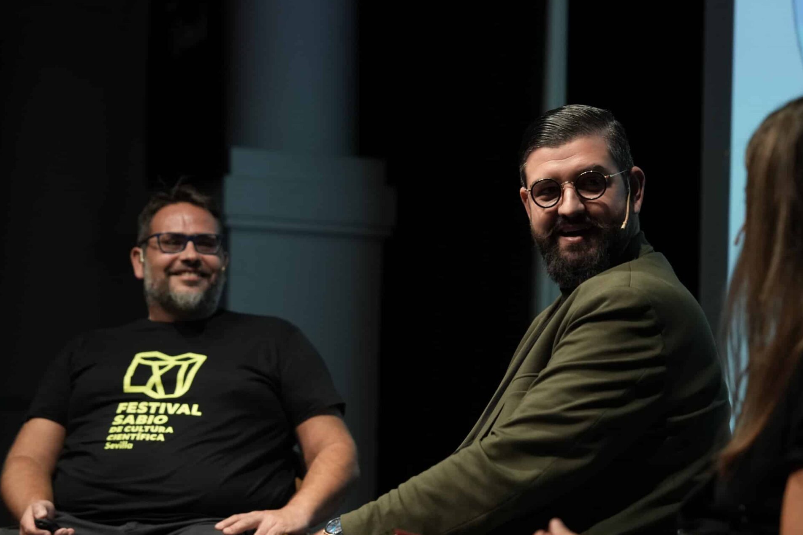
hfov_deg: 19.3
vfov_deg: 12.9
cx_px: 402
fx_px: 2364
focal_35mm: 106
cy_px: 268
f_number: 2.8
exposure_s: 1/160
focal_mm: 70
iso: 1250
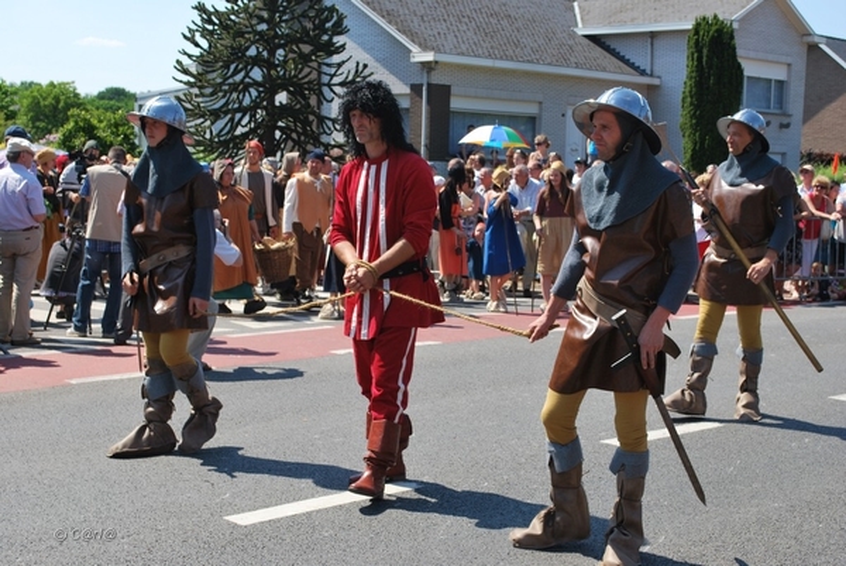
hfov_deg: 36.8
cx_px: 423
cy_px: 283
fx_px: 1270
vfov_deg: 25.1
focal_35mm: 54
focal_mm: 36
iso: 100
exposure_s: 1/200
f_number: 7.1
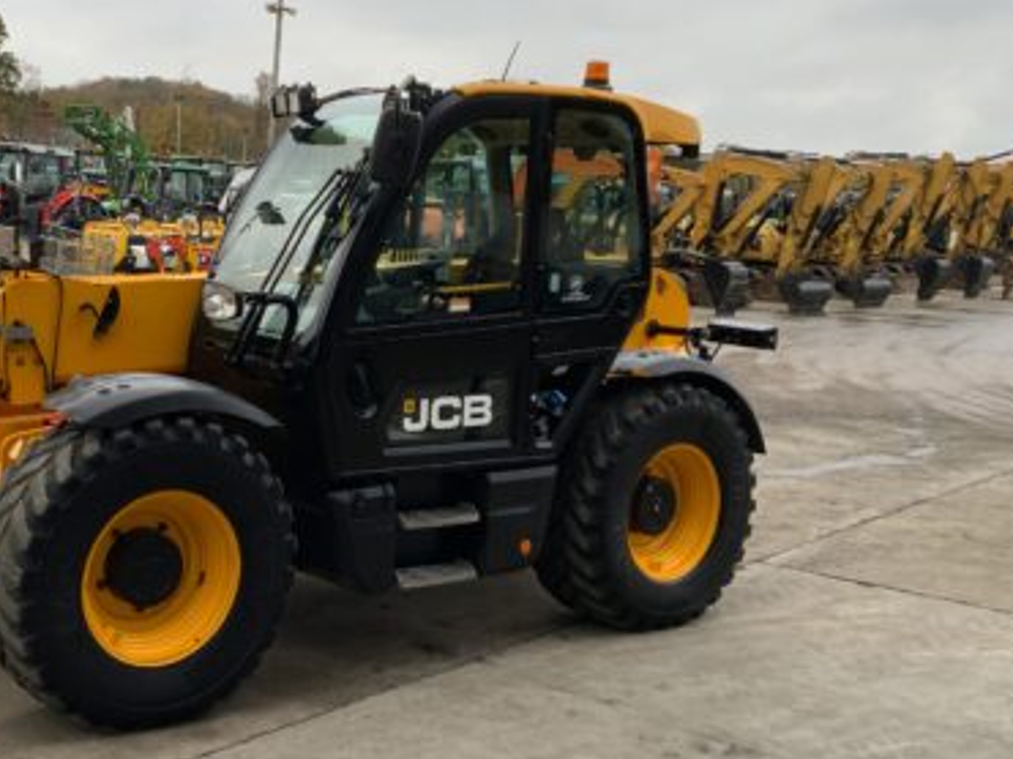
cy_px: 369
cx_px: 268
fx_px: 1463
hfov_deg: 37.4
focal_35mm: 50
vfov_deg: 29.1
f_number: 1.8
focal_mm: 3
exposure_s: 1/122
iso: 32
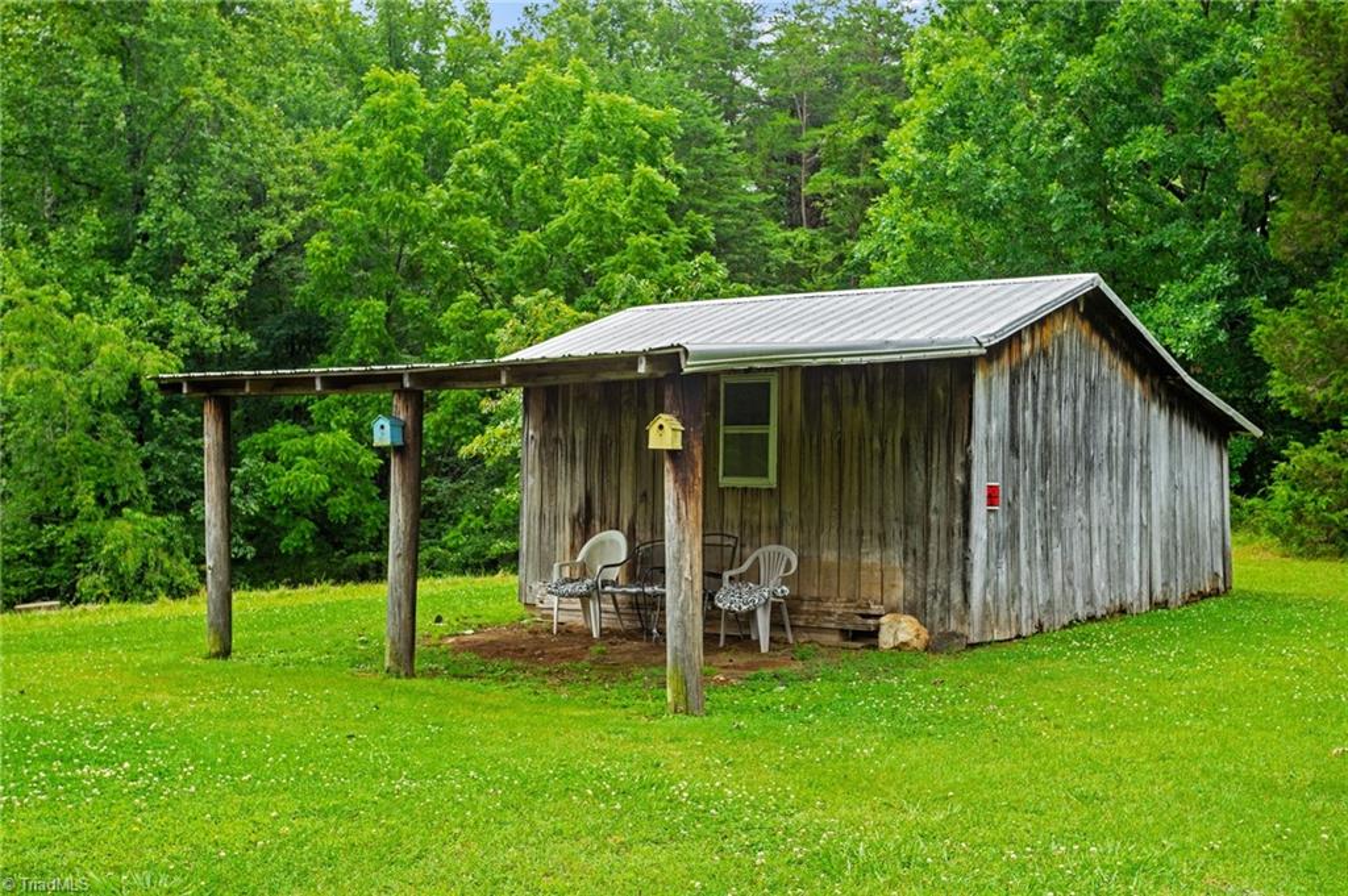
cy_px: 448
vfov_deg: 34.2
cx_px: 674
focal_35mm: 39
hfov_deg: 49.6
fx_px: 1459
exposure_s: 1/200
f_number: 8
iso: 200
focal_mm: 39
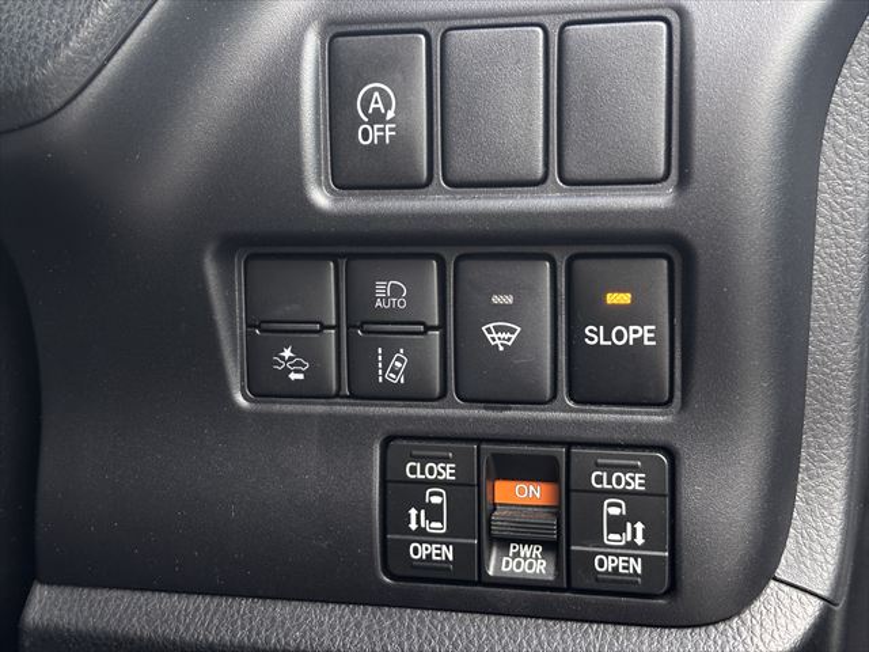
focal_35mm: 52
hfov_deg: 36.8
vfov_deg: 28.0
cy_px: 326
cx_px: 434
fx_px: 1305
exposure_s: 1/40
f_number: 1.6
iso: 250
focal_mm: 5.96
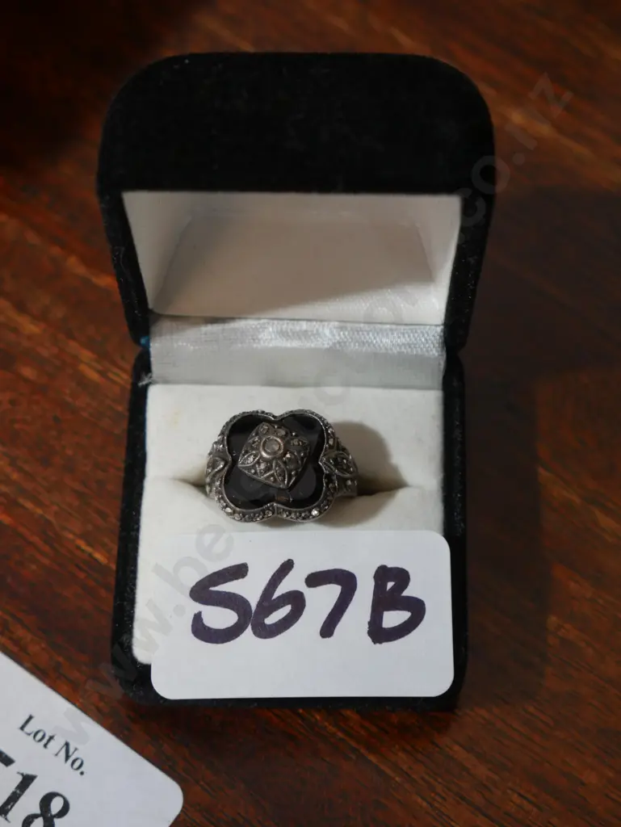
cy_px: 414
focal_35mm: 72
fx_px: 1721
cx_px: 310
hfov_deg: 20.5
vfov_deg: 27.0
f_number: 5.5
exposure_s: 1/80
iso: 1000
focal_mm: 36
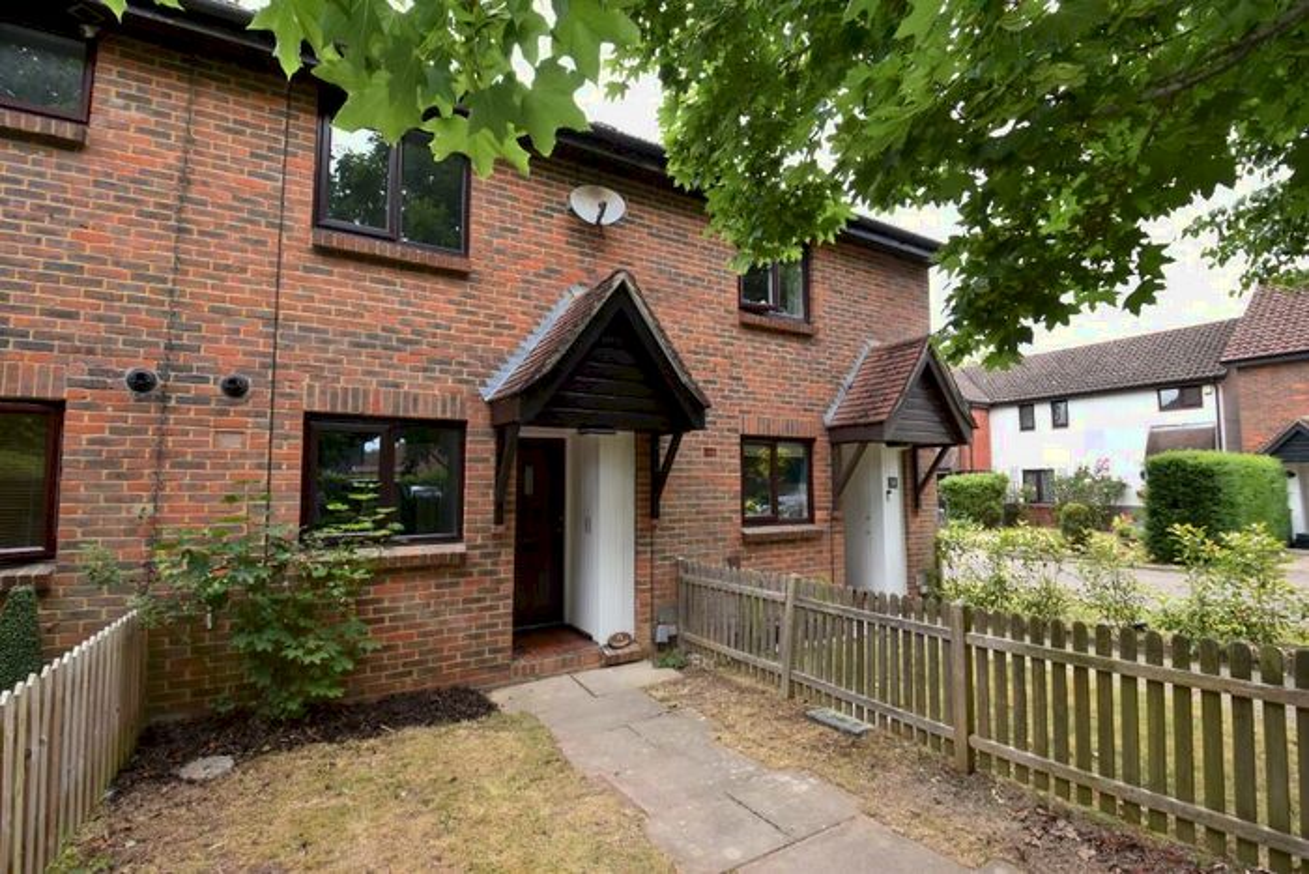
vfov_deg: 77.4
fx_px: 545
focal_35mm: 15
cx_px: 654
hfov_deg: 100.4
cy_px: 437
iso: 280
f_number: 5.6
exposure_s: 1/125
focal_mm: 10
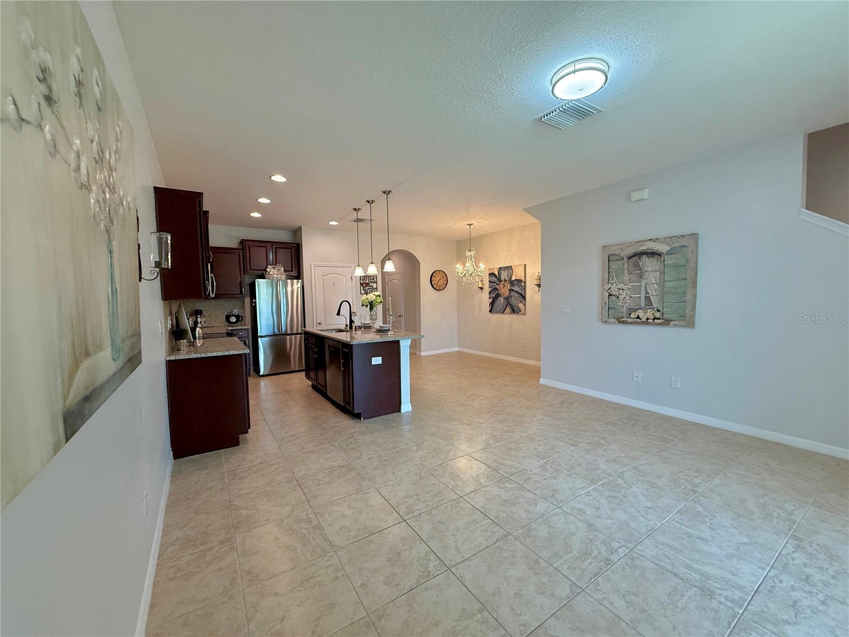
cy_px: 318
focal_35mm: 14
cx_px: 424
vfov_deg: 85.7
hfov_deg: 102.1
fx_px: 343
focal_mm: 2.22
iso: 250
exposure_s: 1/120
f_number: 2.2
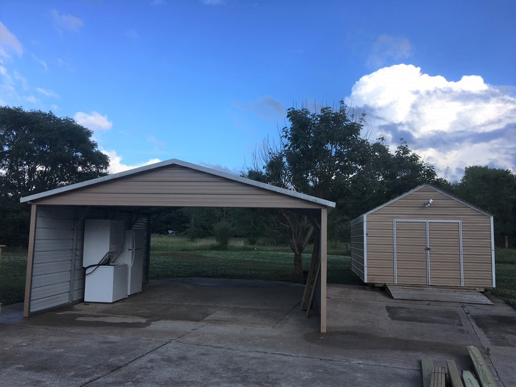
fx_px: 432
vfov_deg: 48.2
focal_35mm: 29
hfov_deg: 61.7
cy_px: 194
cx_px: 258
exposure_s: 1/754
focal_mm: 4.15
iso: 25
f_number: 2.2
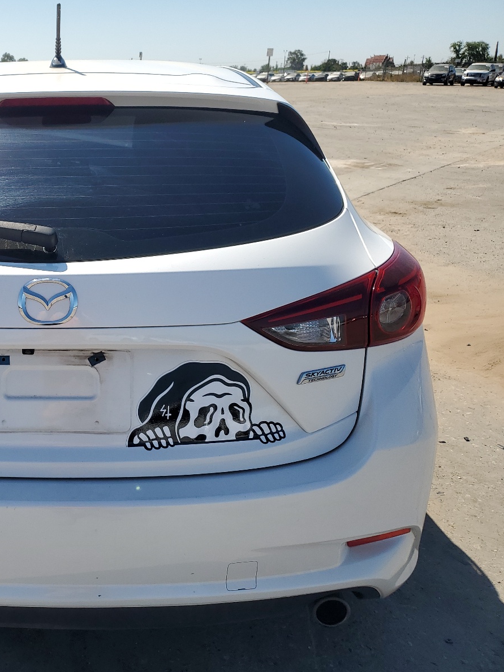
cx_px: 61
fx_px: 680
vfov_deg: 52.6
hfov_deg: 38.2
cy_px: 334
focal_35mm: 35
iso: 50
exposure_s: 1/3333
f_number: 1.5
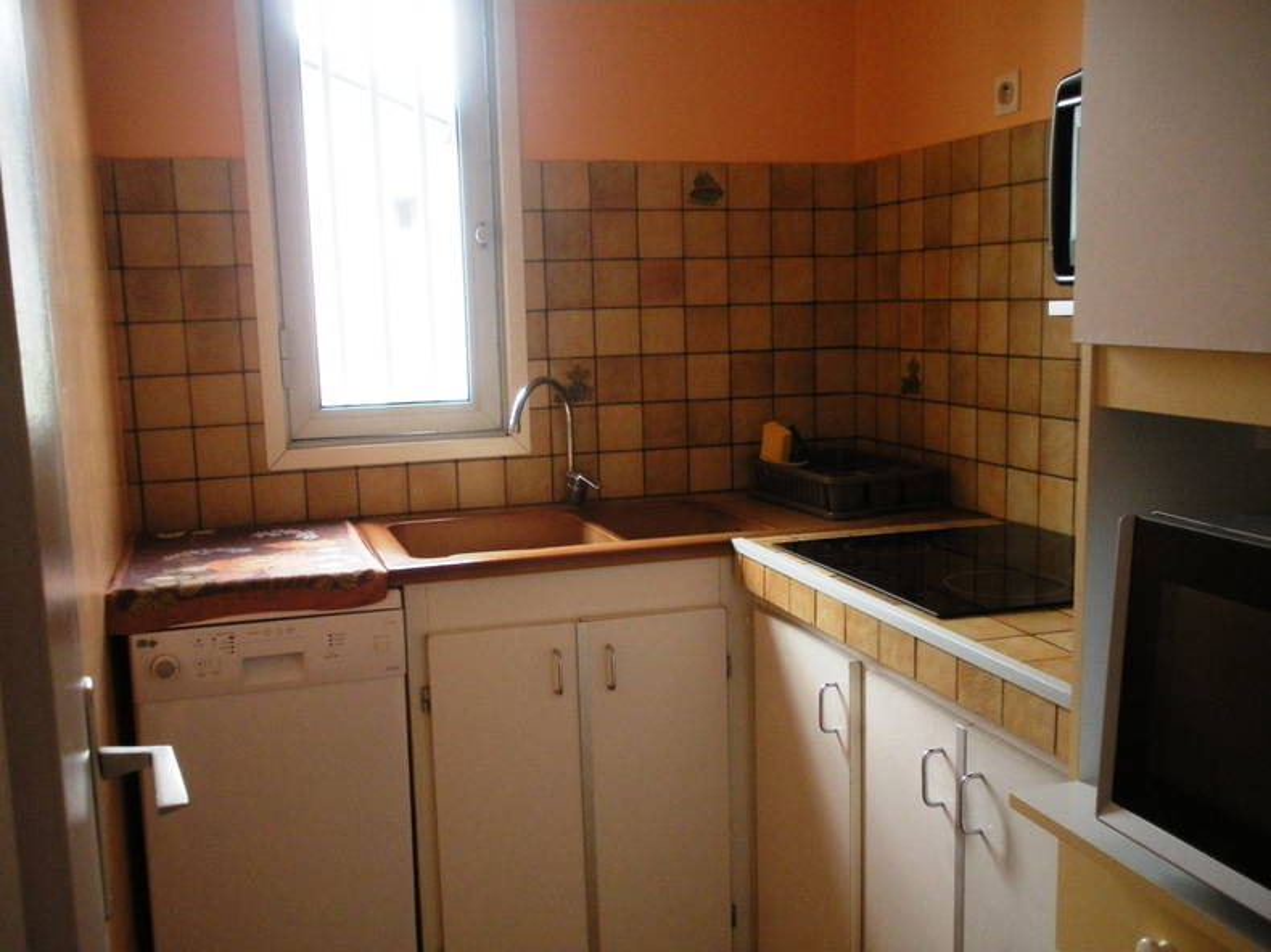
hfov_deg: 52.6
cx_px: 636
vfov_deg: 40.7
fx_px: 1285
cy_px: 476
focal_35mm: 35
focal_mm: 6.3
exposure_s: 1/64
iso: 400
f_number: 3.5
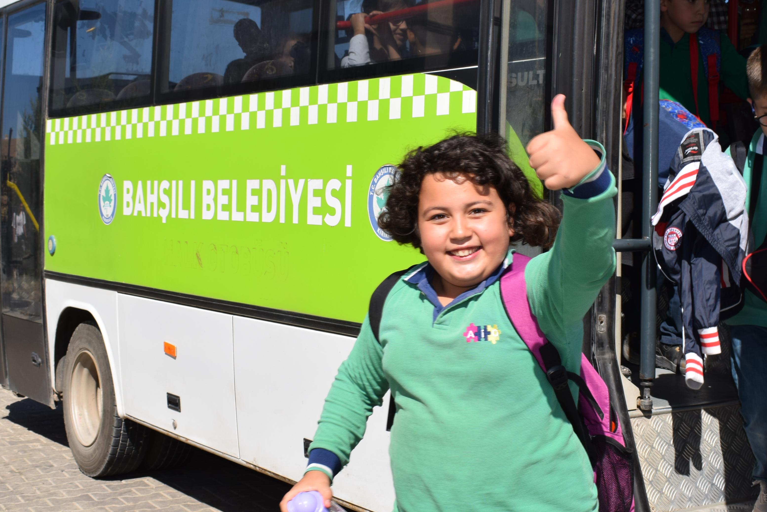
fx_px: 1300
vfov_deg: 22.3
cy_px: 231
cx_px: 410
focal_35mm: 61
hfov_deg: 32.9
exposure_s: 1/200
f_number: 14
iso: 100
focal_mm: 28
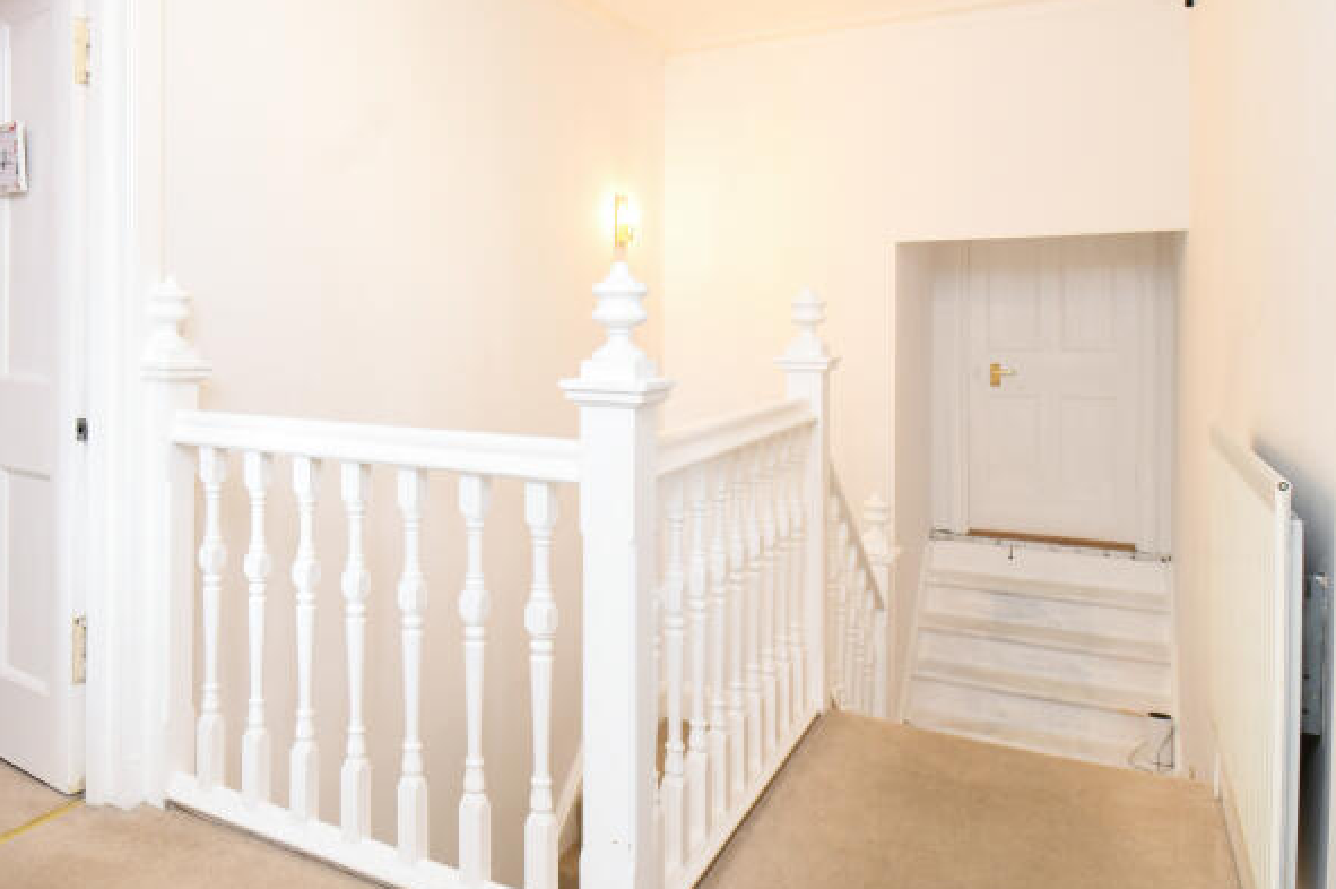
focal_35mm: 26
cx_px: 339
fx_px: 964
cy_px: 258
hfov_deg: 65.3
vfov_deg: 48.2
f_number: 8
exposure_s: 1/4
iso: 320
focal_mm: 10
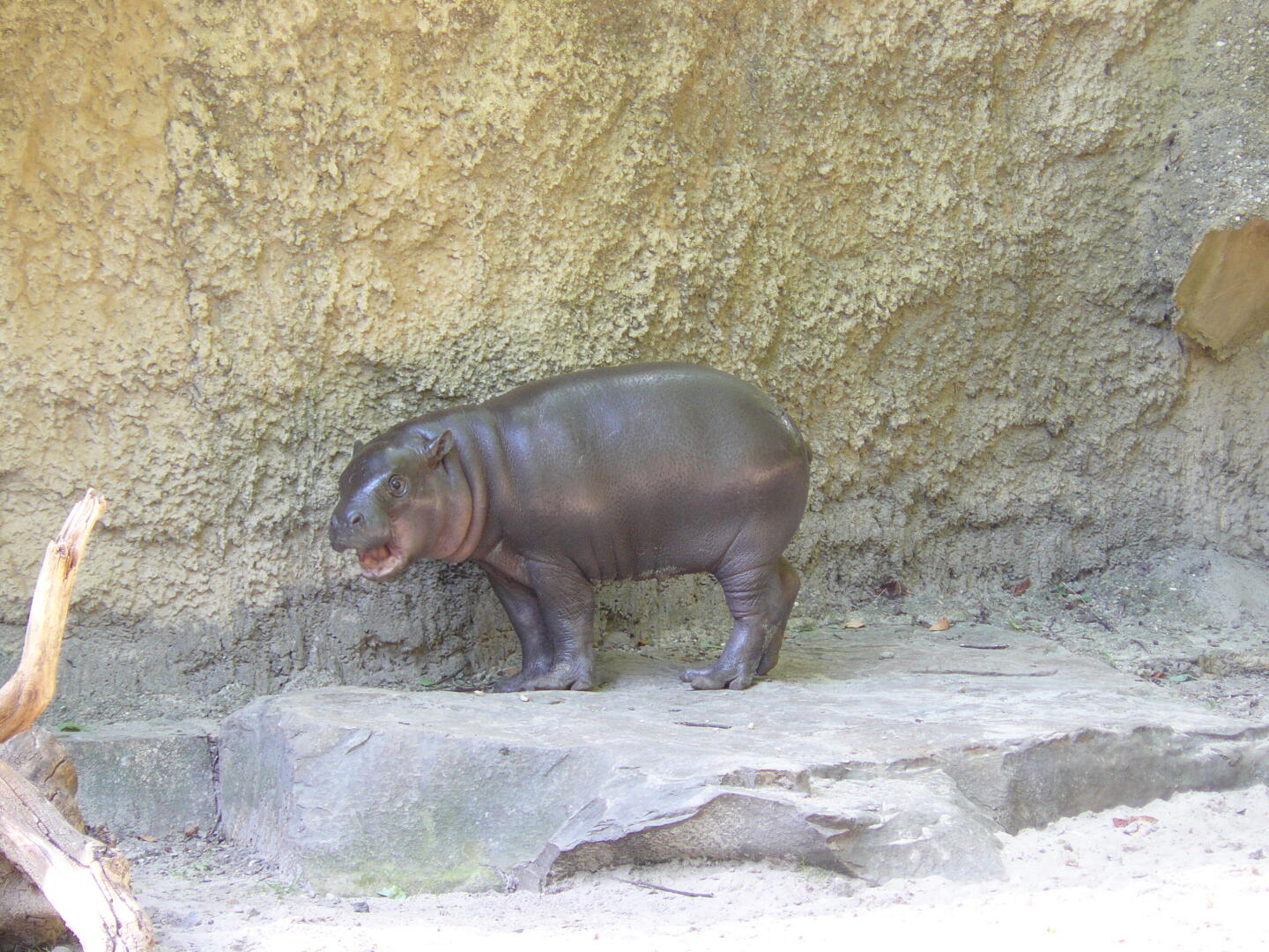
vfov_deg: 5.4
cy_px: 476
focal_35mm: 273
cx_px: 634
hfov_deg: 7.3
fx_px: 10008
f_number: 3.3
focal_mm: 45.4
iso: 125
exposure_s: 1/30
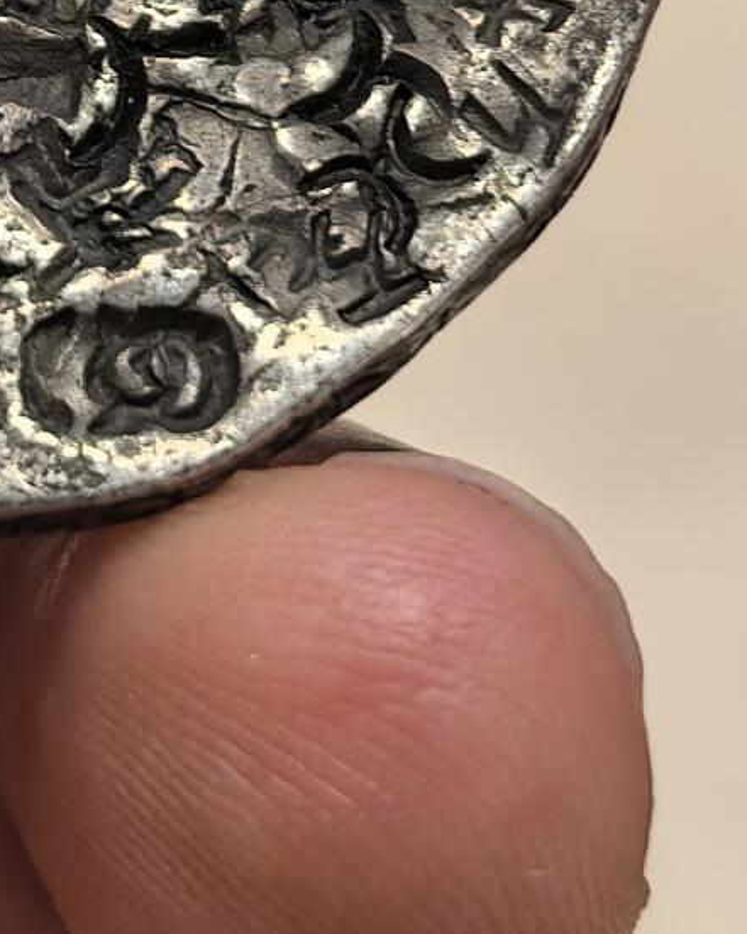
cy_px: -308
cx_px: -191
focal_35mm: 172
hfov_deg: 8.9
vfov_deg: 10.9
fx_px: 4757
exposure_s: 1/100
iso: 250
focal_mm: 6.98
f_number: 2
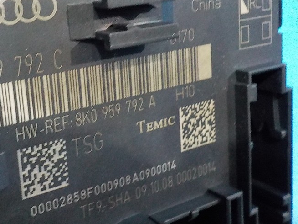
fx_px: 404
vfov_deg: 30.4
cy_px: 58
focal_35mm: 47
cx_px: 66
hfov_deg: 39.1
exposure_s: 1/40
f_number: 3.3
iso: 800
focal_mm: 4.1
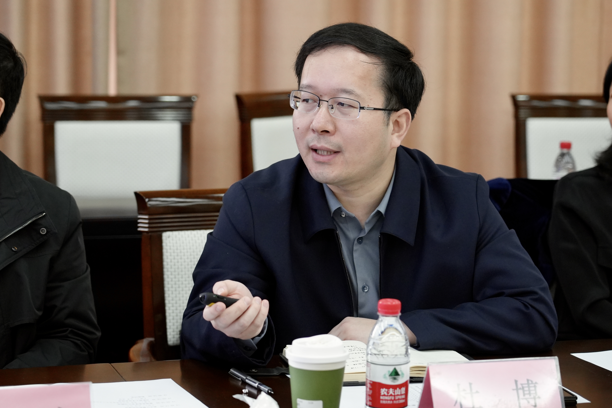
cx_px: 306
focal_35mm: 89
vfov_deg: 15.4
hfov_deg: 22.9
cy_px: 204
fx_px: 1513
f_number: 4
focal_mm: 89
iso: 2500
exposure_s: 1/160
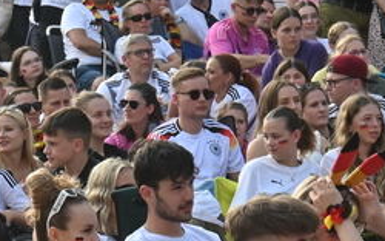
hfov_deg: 7.4
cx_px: -29
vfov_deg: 4.6
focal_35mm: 284
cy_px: 401
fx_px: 2979
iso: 800
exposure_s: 1/125
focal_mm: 58
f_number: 13
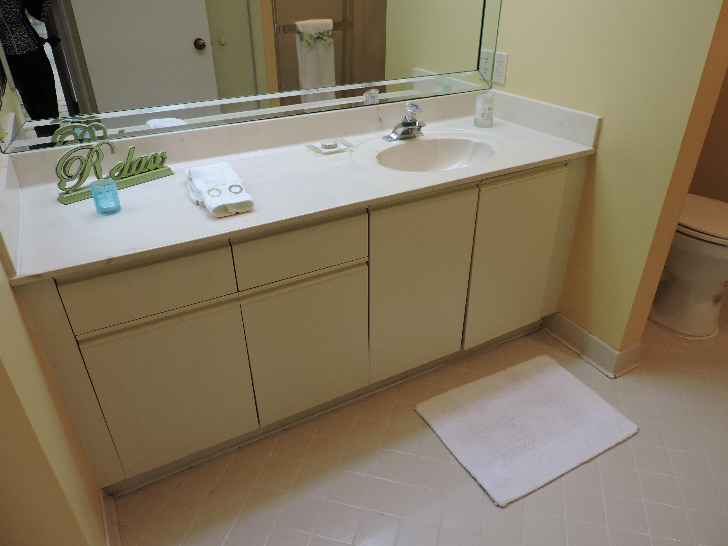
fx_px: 505
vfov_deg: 56.8
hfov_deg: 71.6
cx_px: 364
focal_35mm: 24
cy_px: 273
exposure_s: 1/30
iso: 200
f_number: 3
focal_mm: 4.3
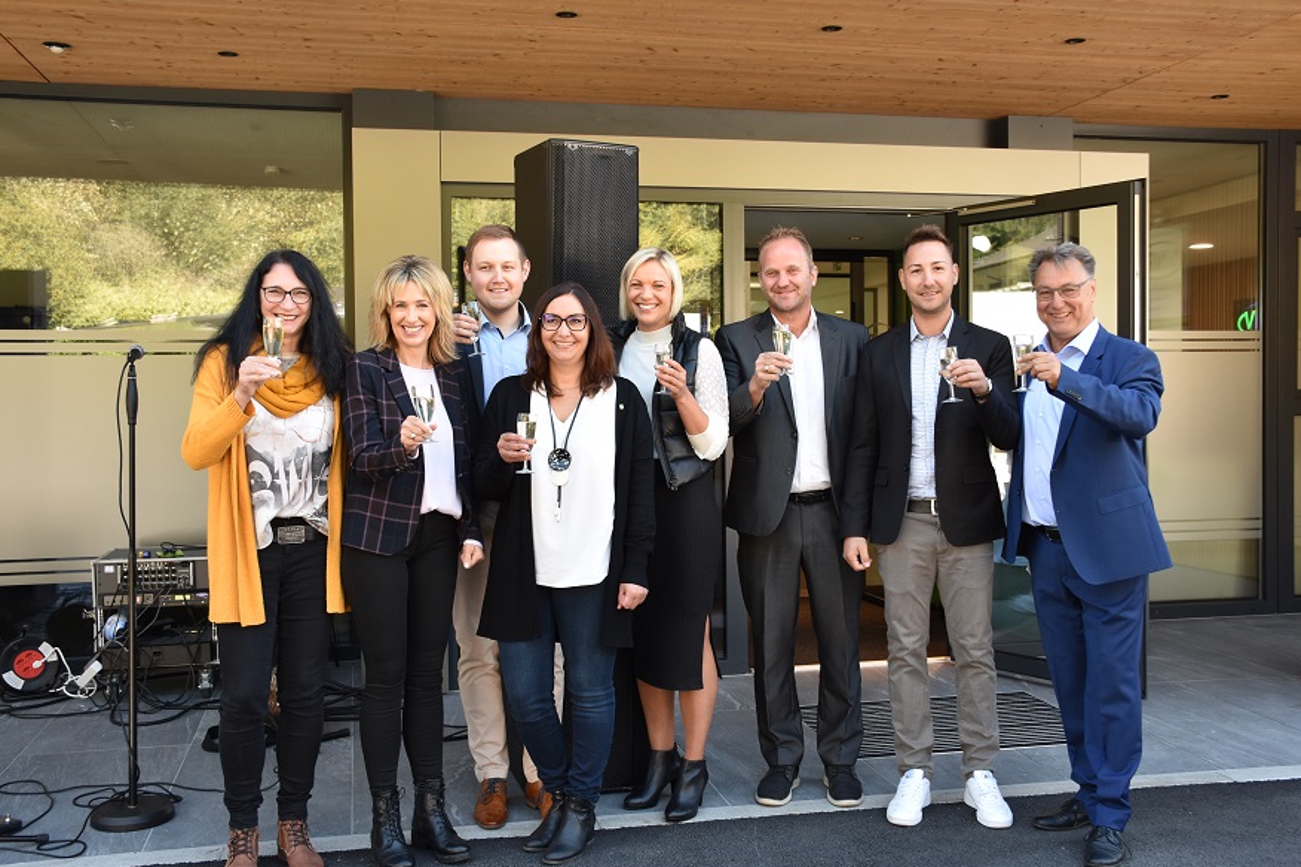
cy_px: 425
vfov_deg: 35.9
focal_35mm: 37
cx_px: 659
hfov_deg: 51.9
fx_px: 1337
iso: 400
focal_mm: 24
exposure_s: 1/125
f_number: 5.6
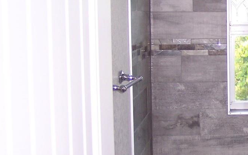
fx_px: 669
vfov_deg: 13.2
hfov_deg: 20.0
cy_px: 79
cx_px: 281
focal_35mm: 99
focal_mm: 8
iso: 140
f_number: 2.8
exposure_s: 1/60
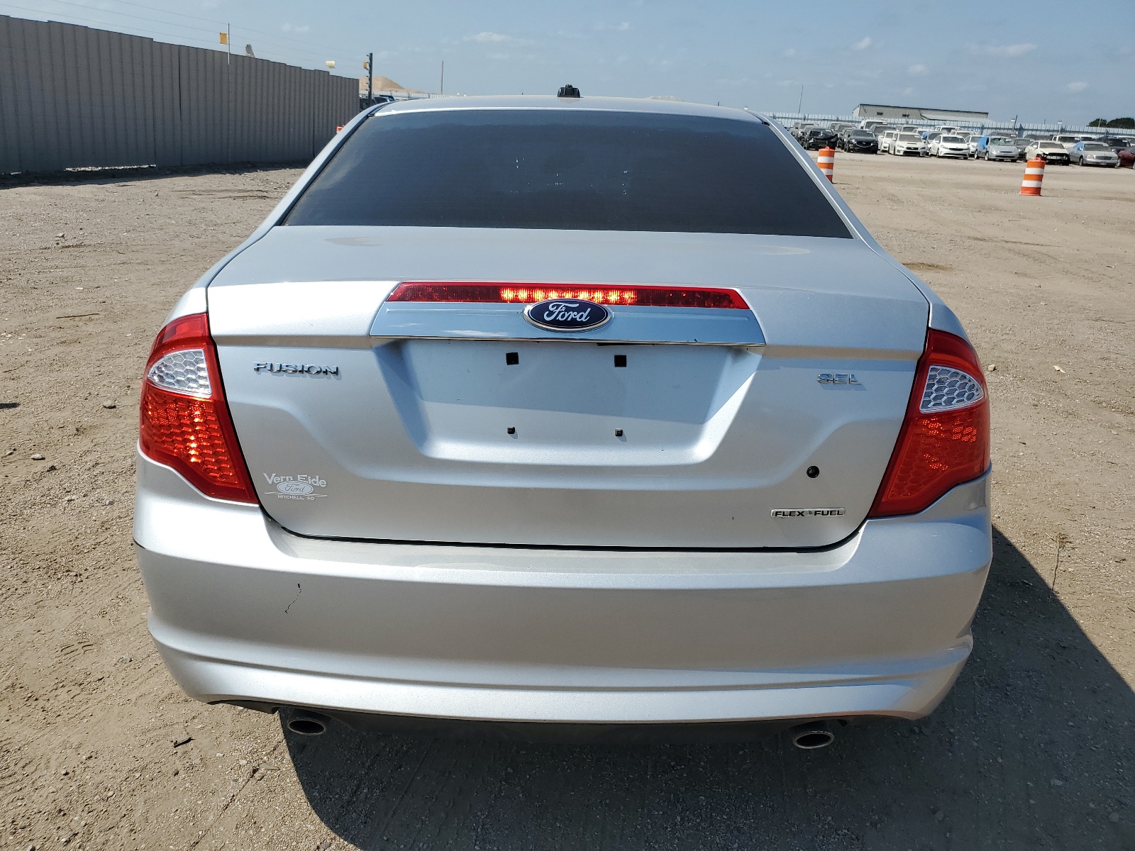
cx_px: 568
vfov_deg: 53.1
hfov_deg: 67.3
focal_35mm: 26
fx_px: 852
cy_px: 426
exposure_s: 1/5000
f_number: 1.5
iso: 50
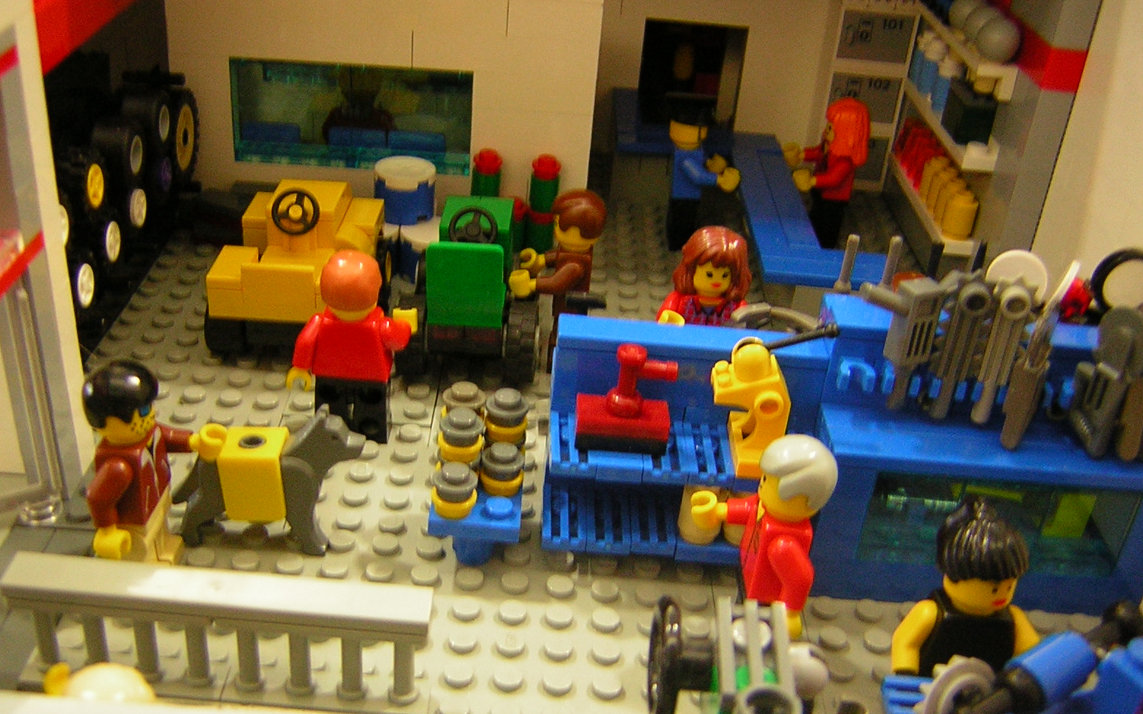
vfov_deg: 32.6
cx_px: 563
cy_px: 430
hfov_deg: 50.4
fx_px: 1215
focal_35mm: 39
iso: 95
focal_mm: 4.7
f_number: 2.6
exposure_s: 1/5.8
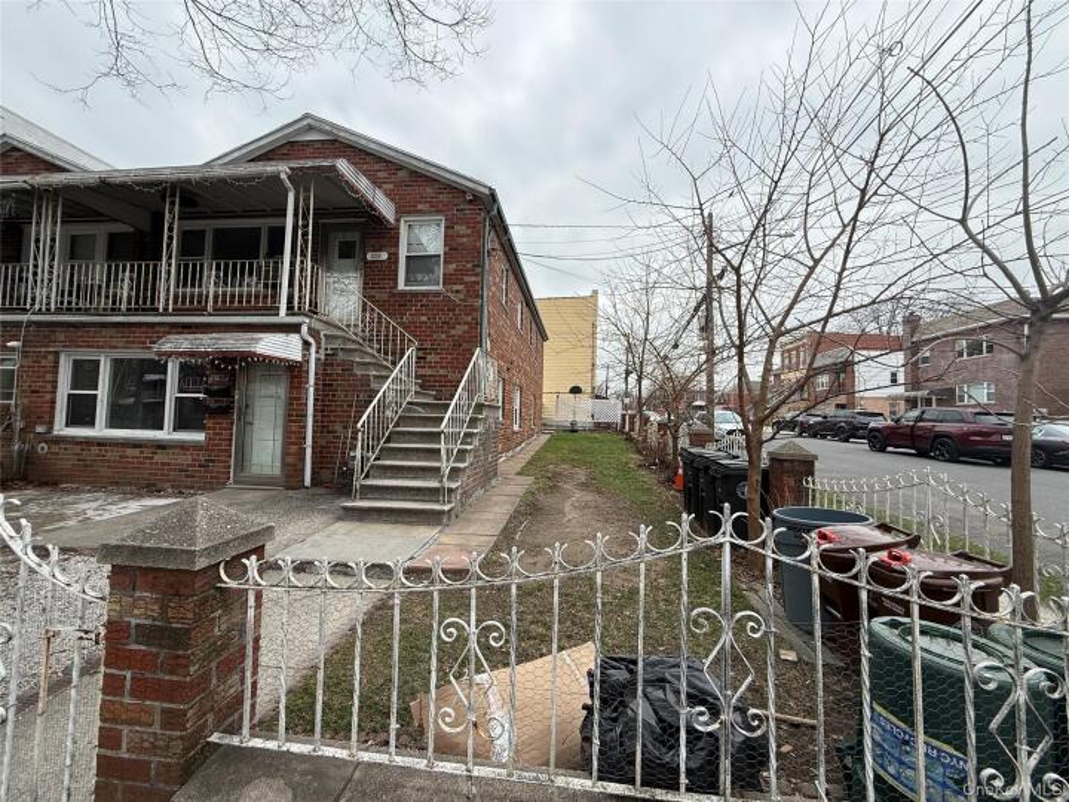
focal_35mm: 14
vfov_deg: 85.7
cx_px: 534
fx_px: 432
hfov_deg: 102.1
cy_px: 401
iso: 50
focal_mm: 2.22
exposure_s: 1/760
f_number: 2.2
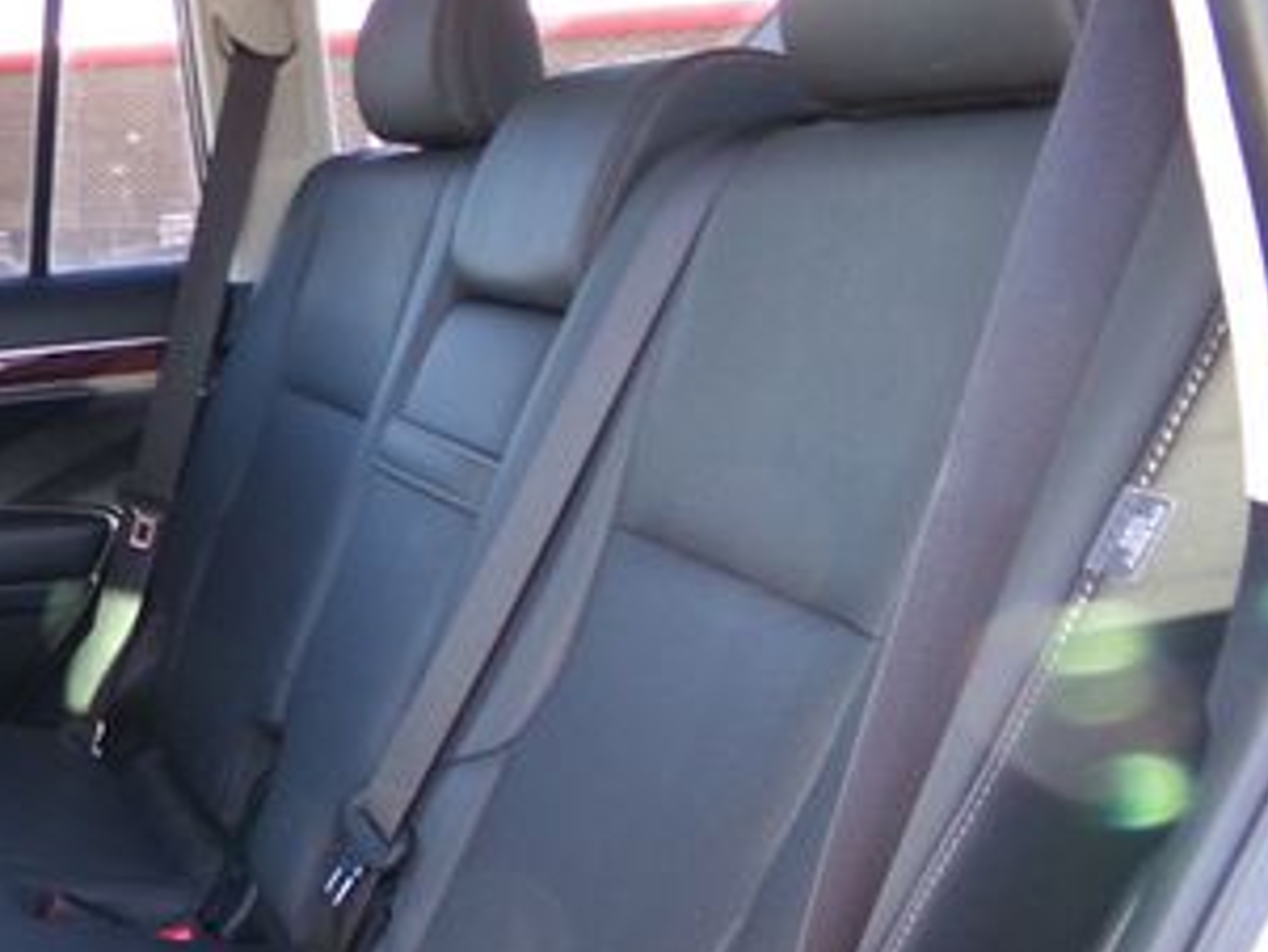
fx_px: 1869
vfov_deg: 27.6
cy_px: 838
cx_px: 21
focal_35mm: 51
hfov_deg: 34.4
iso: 200
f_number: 3.7
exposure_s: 1/27
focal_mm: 4.3
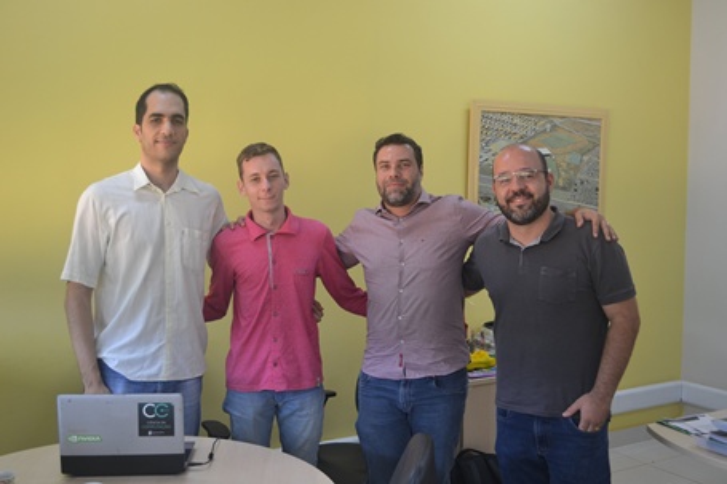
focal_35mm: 39
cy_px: 242
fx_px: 787
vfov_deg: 34.2
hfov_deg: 49.6
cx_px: 364
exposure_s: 1/80
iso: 400
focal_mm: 26
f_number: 4.2
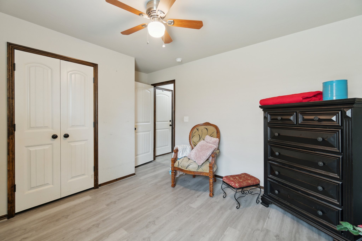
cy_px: 120
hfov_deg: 100.4
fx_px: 151
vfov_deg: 77.3
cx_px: 181
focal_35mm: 15
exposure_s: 1/10
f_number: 6.3
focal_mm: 10
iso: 200
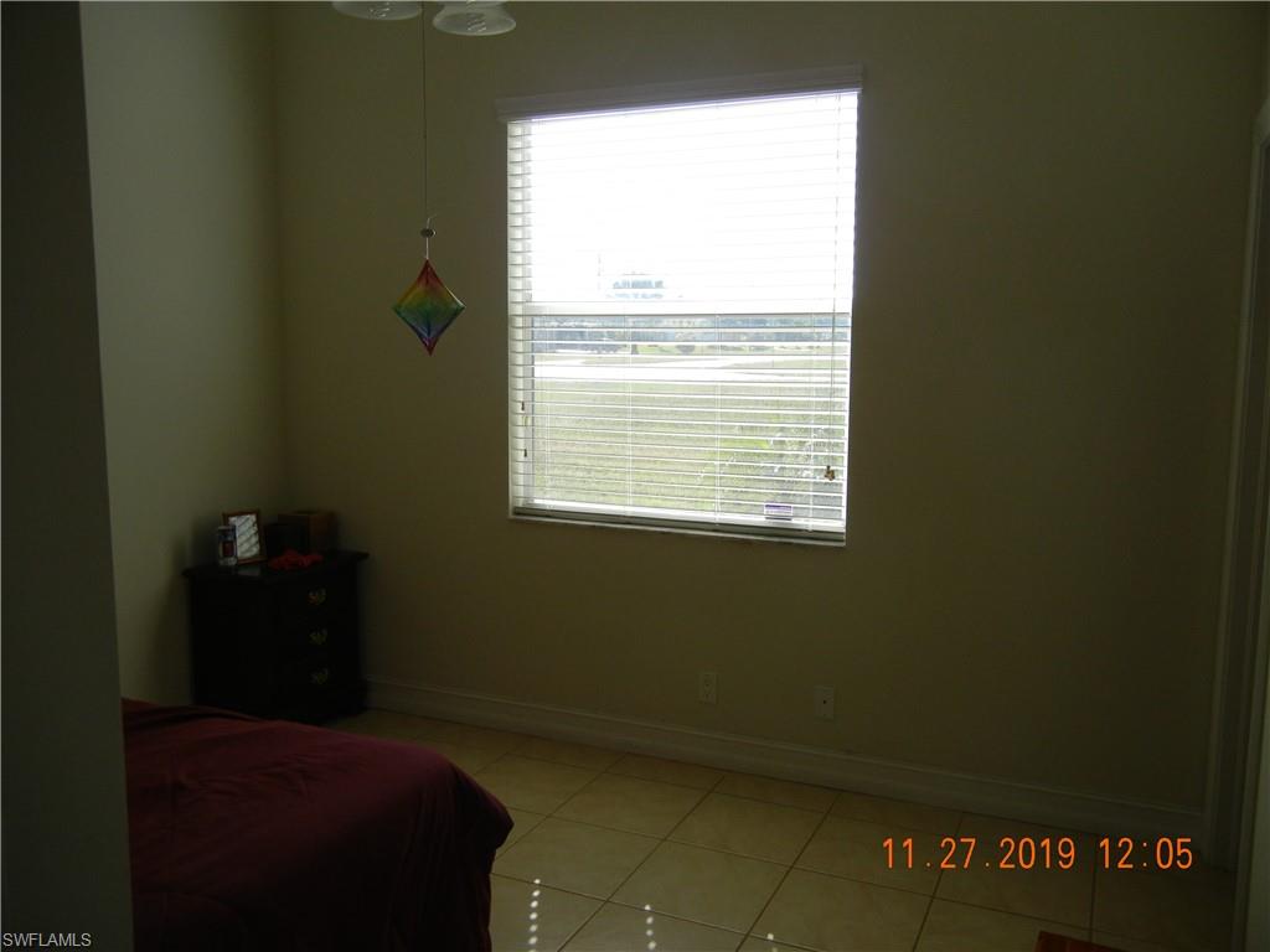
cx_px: 635
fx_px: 1101
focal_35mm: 30
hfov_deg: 60.0
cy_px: 476
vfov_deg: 46.8
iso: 160
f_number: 3.5
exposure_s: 1/230
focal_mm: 5.4
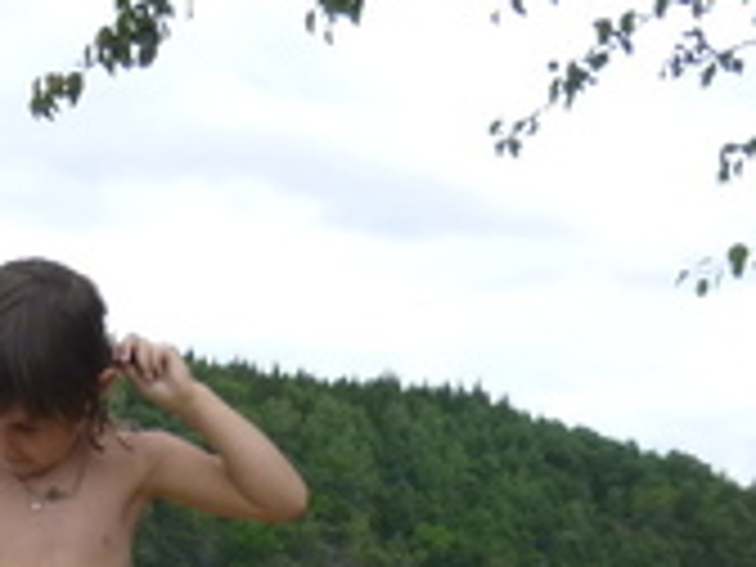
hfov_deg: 16.0
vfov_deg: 11.5
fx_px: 2599
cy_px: 1017
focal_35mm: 119
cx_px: -122
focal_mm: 4.5
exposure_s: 1/200
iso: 100
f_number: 3.1
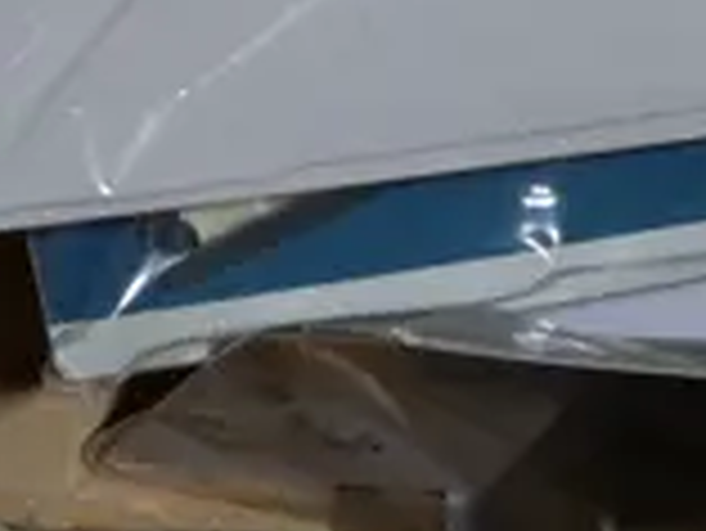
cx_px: 1034
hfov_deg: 6.5
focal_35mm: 300
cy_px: -1154
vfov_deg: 4.7
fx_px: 6123
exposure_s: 1/125
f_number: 5.6
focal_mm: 23
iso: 200
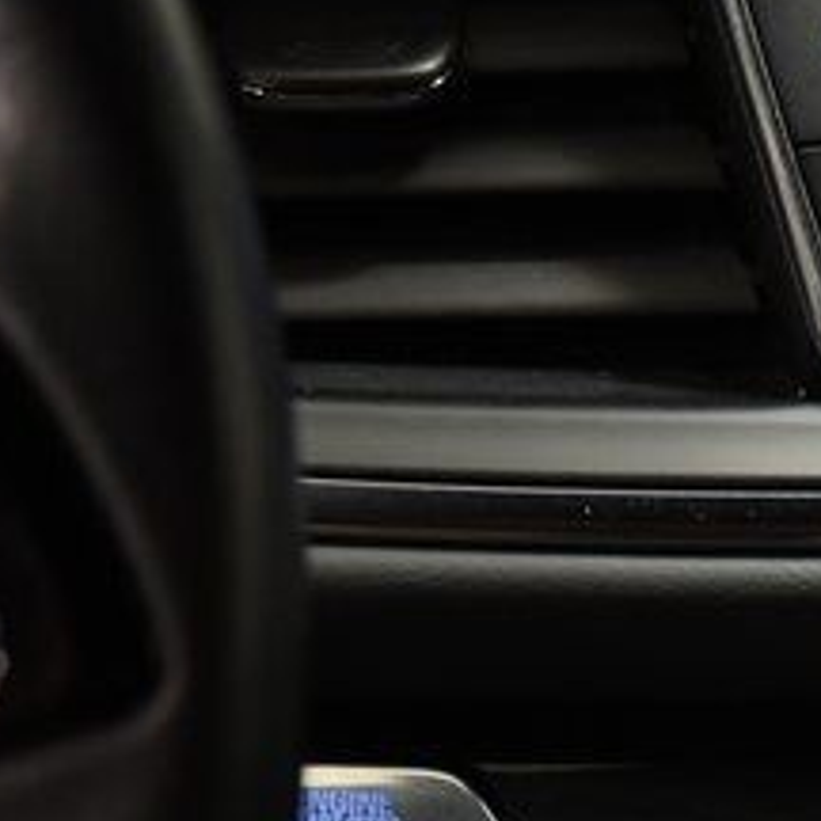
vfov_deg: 9.6
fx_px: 4857
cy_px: 642
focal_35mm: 181
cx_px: 1110
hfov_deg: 9.5
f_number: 4.5
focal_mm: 45
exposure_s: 1/20
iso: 1250
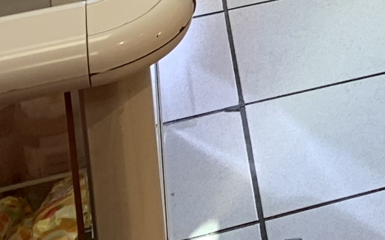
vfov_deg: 7.7
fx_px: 1542
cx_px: 841
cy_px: -492
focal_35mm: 147
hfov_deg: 12.1
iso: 40
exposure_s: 1/100
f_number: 1.8
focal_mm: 4.25
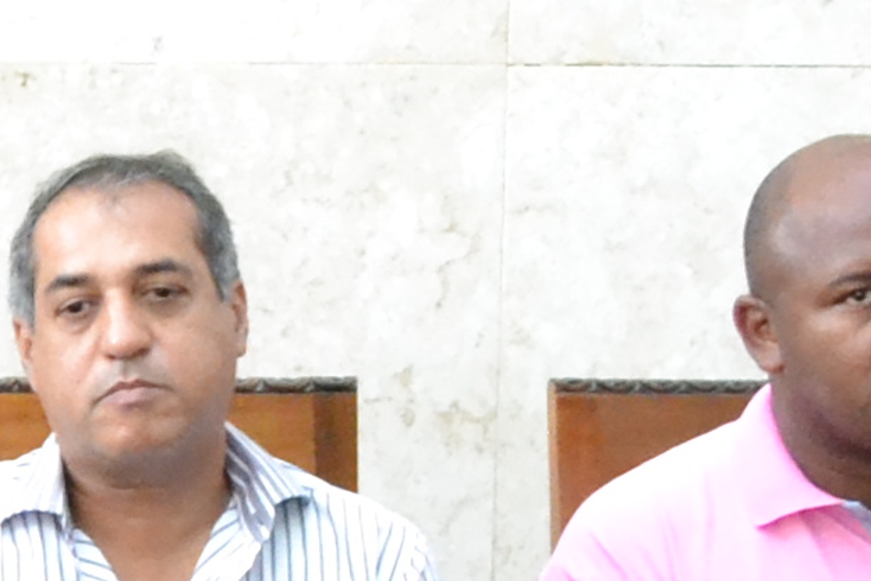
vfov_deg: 6.8
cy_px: 843
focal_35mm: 199
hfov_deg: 8.7
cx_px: -1636
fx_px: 4816
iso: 3200
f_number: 5
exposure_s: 1/100
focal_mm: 18
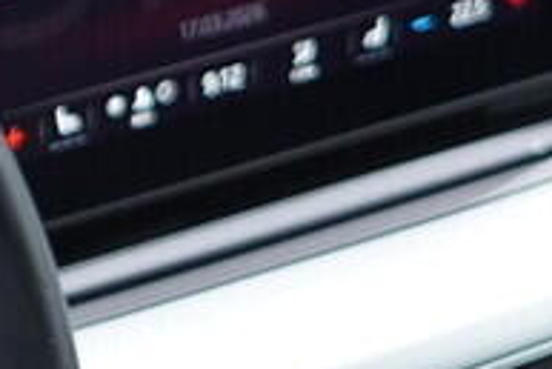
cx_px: -532
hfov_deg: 7.4
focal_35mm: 268
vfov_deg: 5.0
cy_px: 769
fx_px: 4112
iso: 250
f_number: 2.8
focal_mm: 24
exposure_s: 1/40
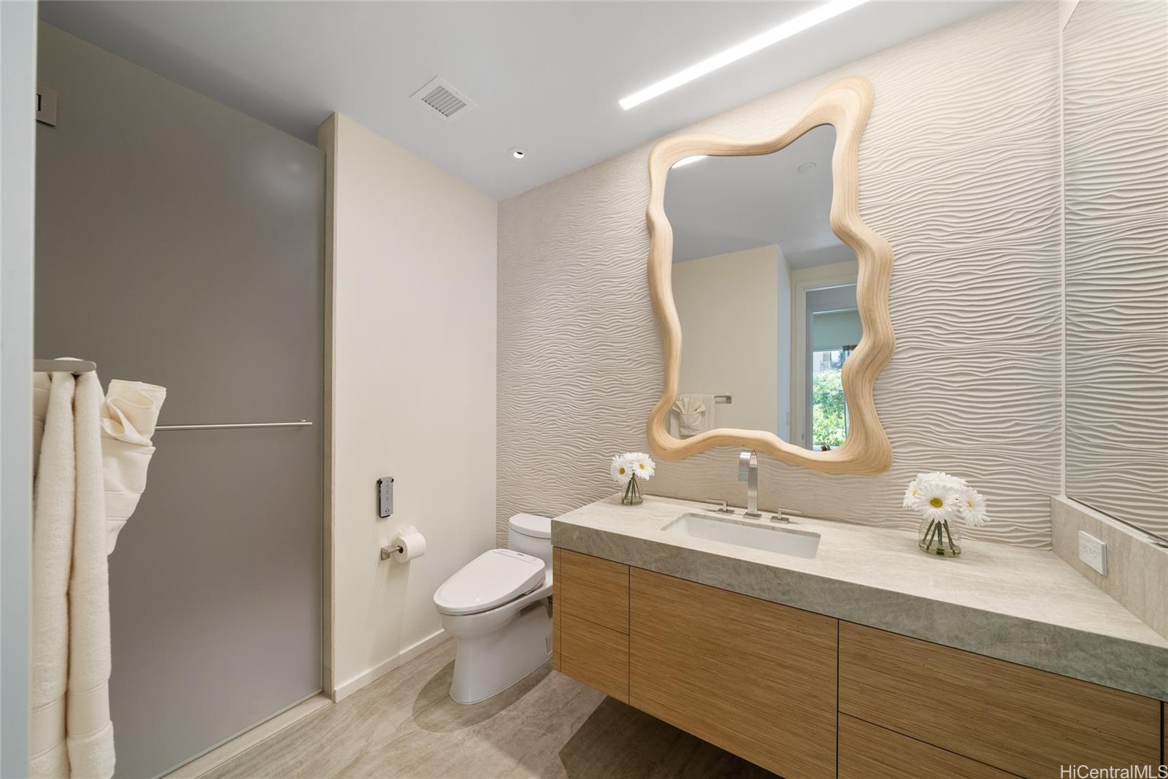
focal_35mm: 12
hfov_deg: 112.6
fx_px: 389
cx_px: 584
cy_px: 390
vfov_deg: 90.0
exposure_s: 1/4
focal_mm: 12
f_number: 9
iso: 125
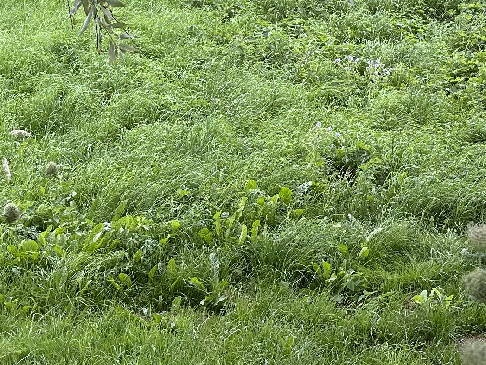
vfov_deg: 20.1
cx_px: 332
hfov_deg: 27.6
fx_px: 983
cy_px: -30
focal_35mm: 70
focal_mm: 6.86
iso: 125
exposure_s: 1/121
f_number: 1.78
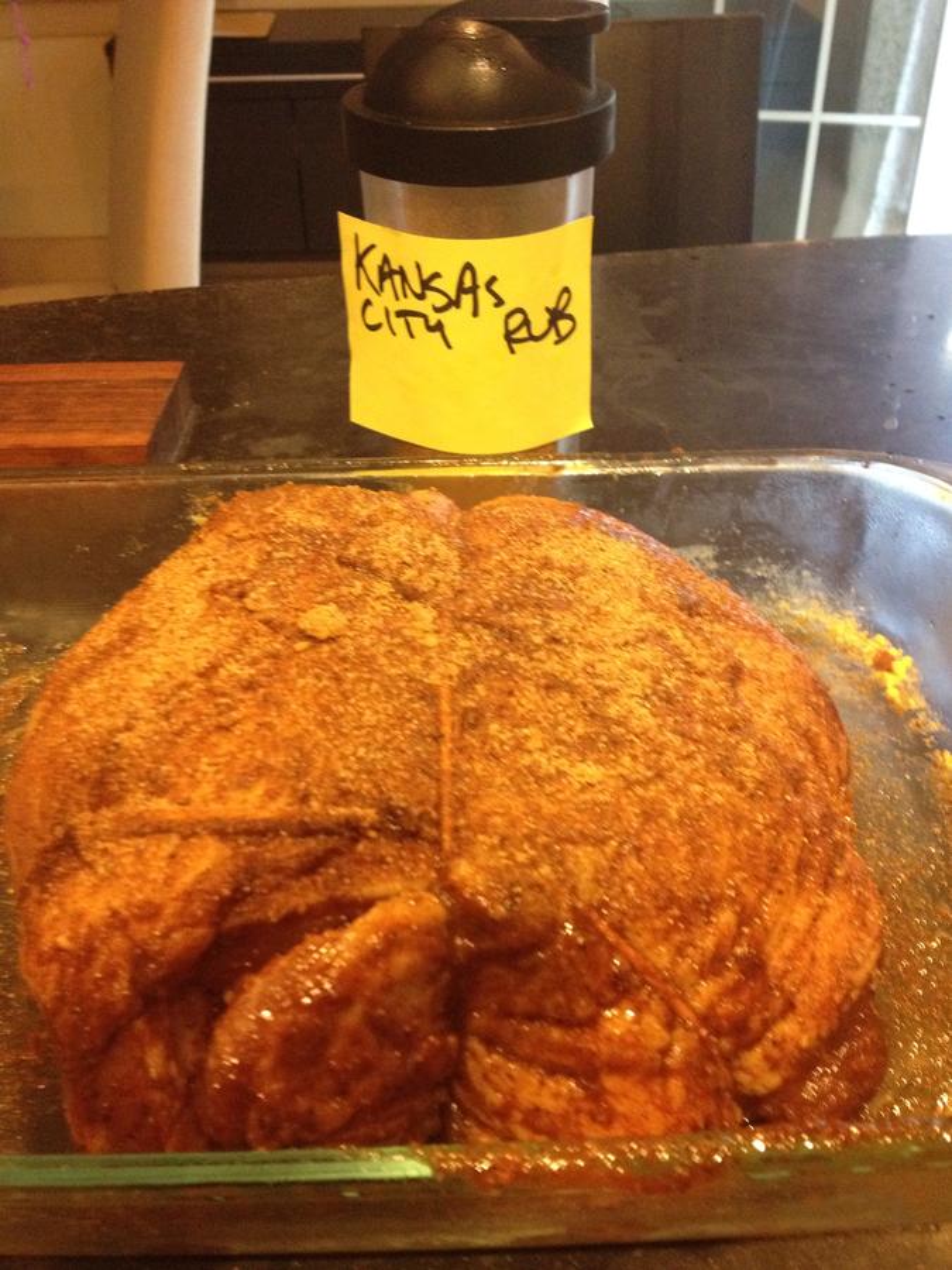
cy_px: 635
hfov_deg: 40.7
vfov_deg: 52.6
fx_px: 1283
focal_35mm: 35
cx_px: 476
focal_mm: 4.28
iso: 400
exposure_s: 1/17
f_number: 2.4
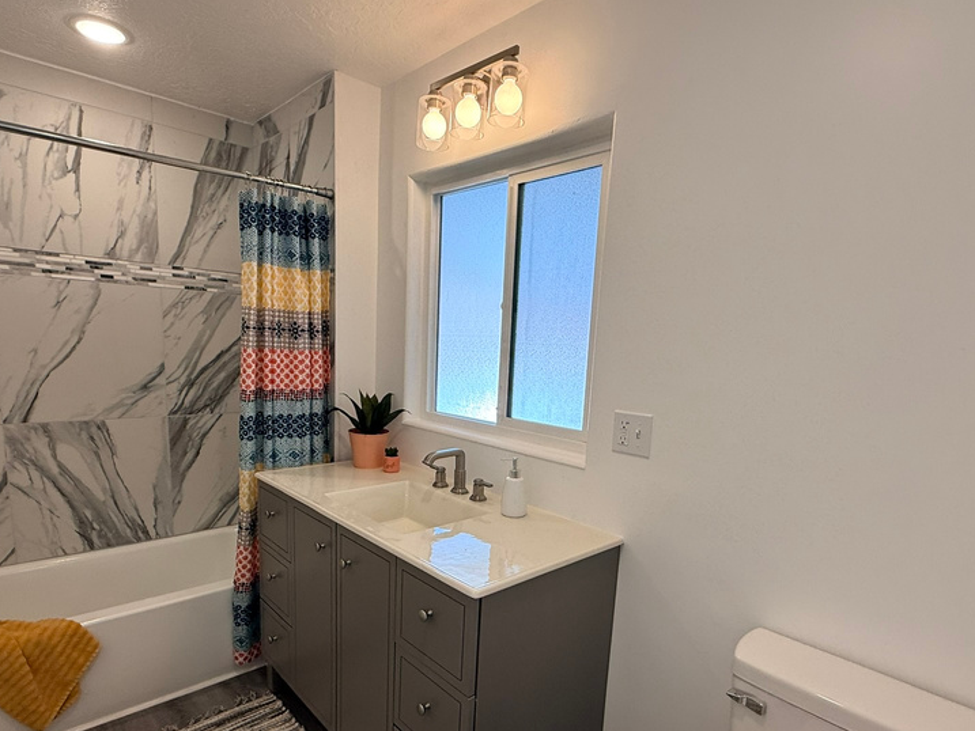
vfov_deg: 65.4
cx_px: 480
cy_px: 439
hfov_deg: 81.7
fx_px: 563
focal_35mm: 20
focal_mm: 2.22
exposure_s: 1/120
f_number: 2.2
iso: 64
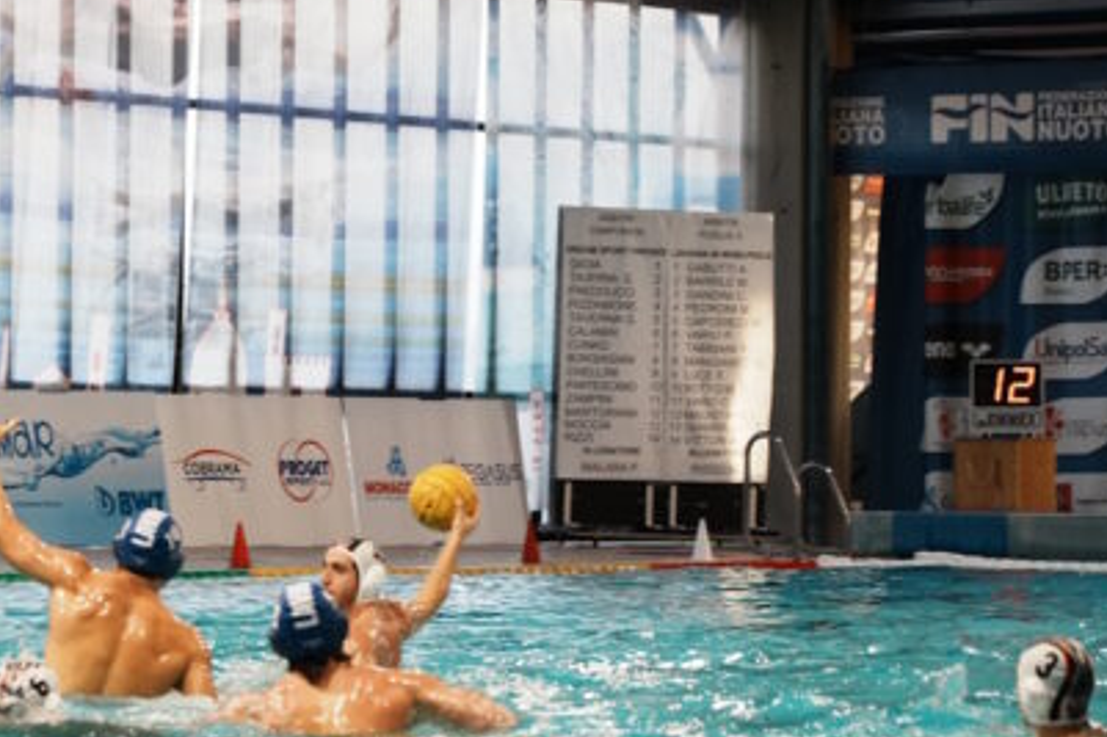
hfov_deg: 10.2
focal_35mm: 201
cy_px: 530
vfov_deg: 6.8
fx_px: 6178
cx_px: 130
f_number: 4
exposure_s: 1/320
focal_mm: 105
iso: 1600
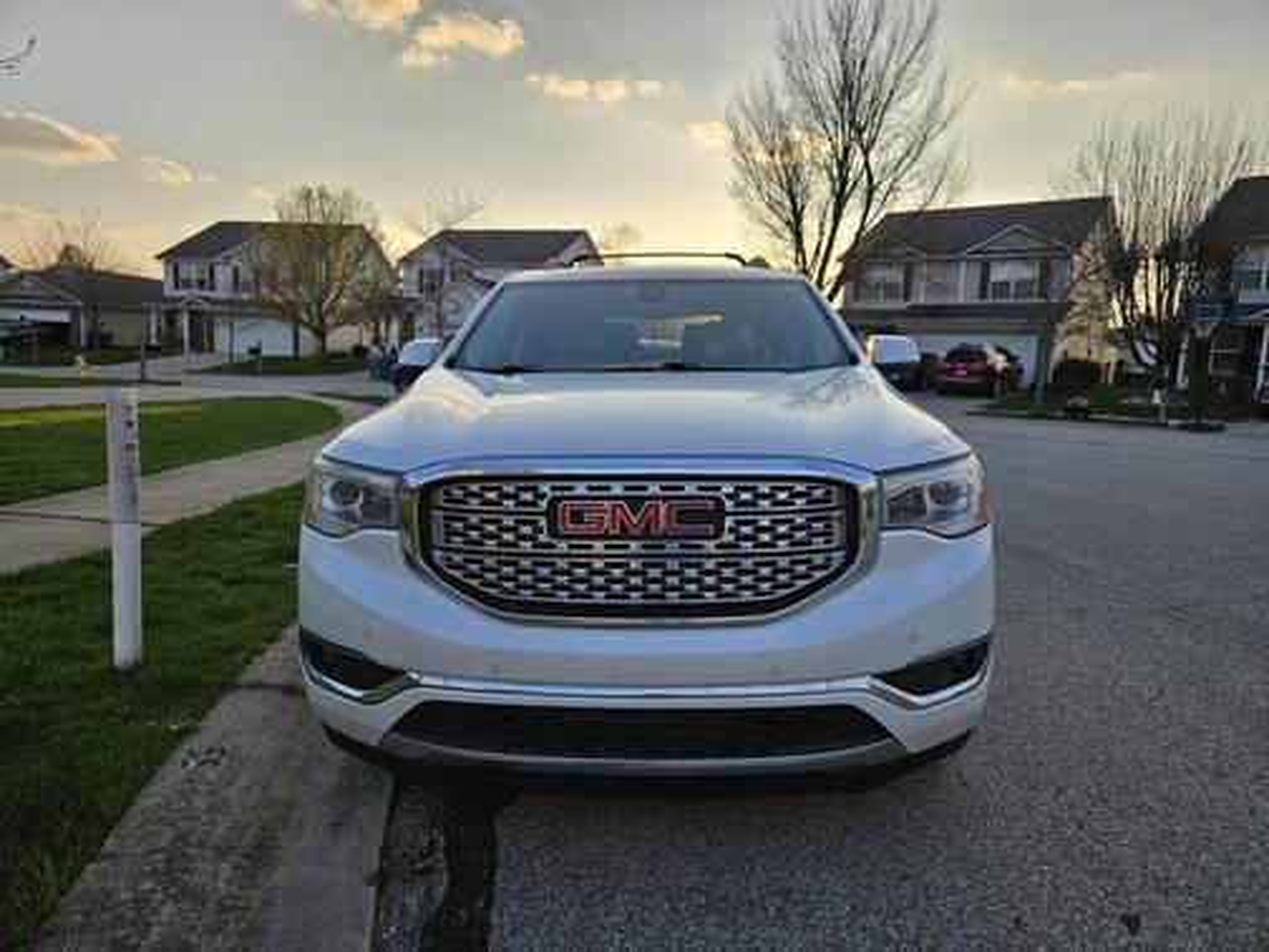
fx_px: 843
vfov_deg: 58.9
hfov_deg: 73.9
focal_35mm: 23
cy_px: 476
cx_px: 634
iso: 40
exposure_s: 1/1182
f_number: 1.8
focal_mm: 5.4
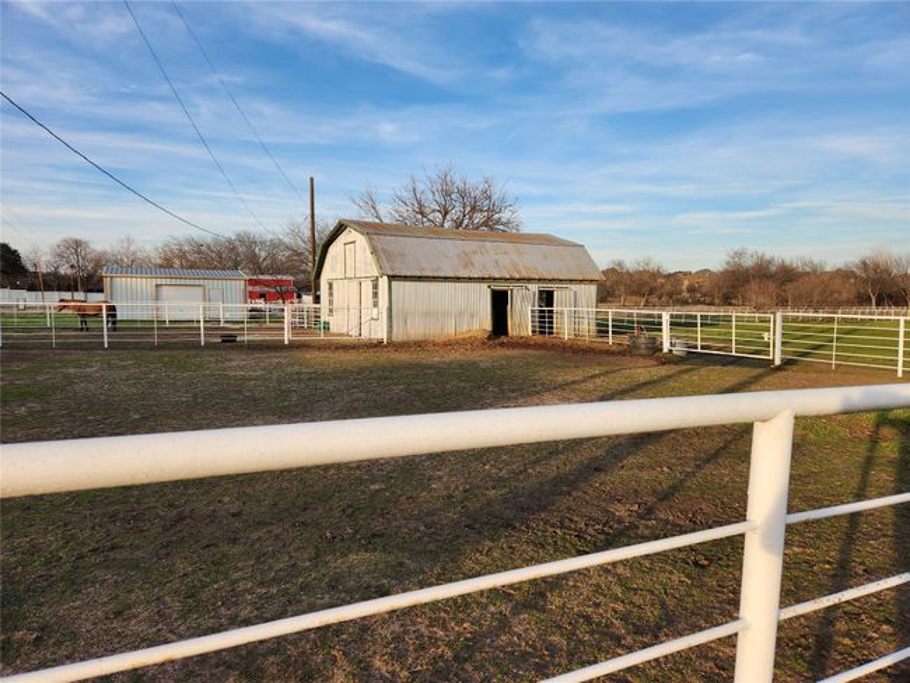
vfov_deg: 58.9
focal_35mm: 23
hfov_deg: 73.9
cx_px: 455
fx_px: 605
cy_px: 342
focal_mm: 5.4
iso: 20
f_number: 1.8
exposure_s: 1/640
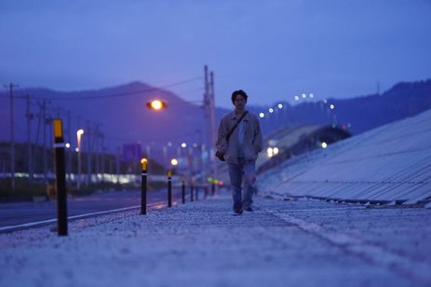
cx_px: 216
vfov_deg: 3.4
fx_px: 4785
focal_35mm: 400
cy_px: 144
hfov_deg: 5.2
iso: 6400
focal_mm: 400
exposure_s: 1/30
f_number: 5.6
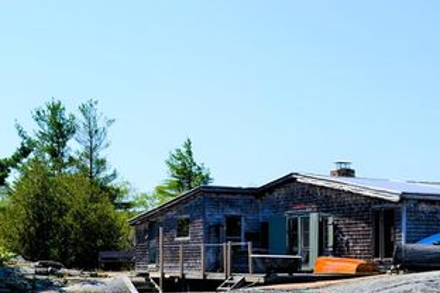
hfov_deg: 26.2
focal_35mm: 77
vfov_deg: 17.6
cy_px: 218
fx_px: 941
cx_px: 288
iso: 100
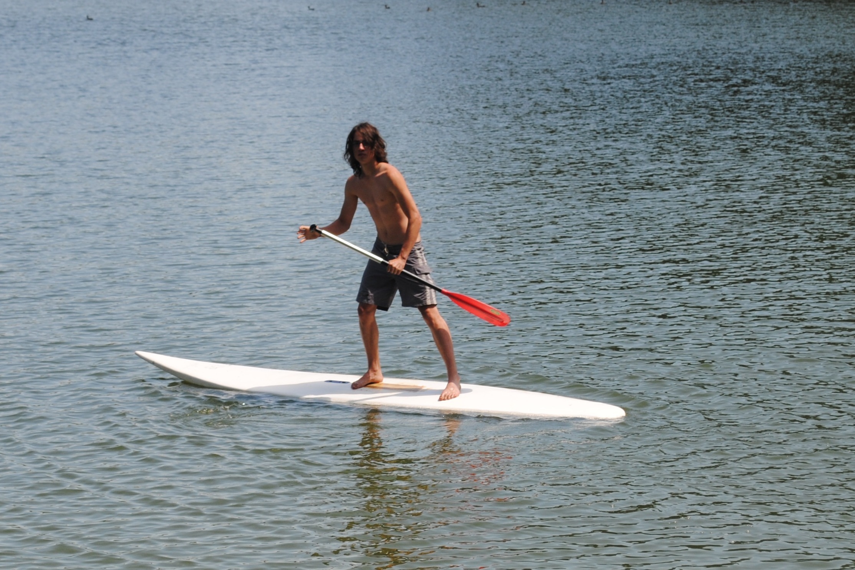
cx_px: 428
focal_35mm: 82
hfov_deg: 24.6
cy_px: 285
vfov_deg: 16.6
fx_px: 1959
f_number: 7.1
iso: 100
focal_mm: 55
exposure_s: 1/200
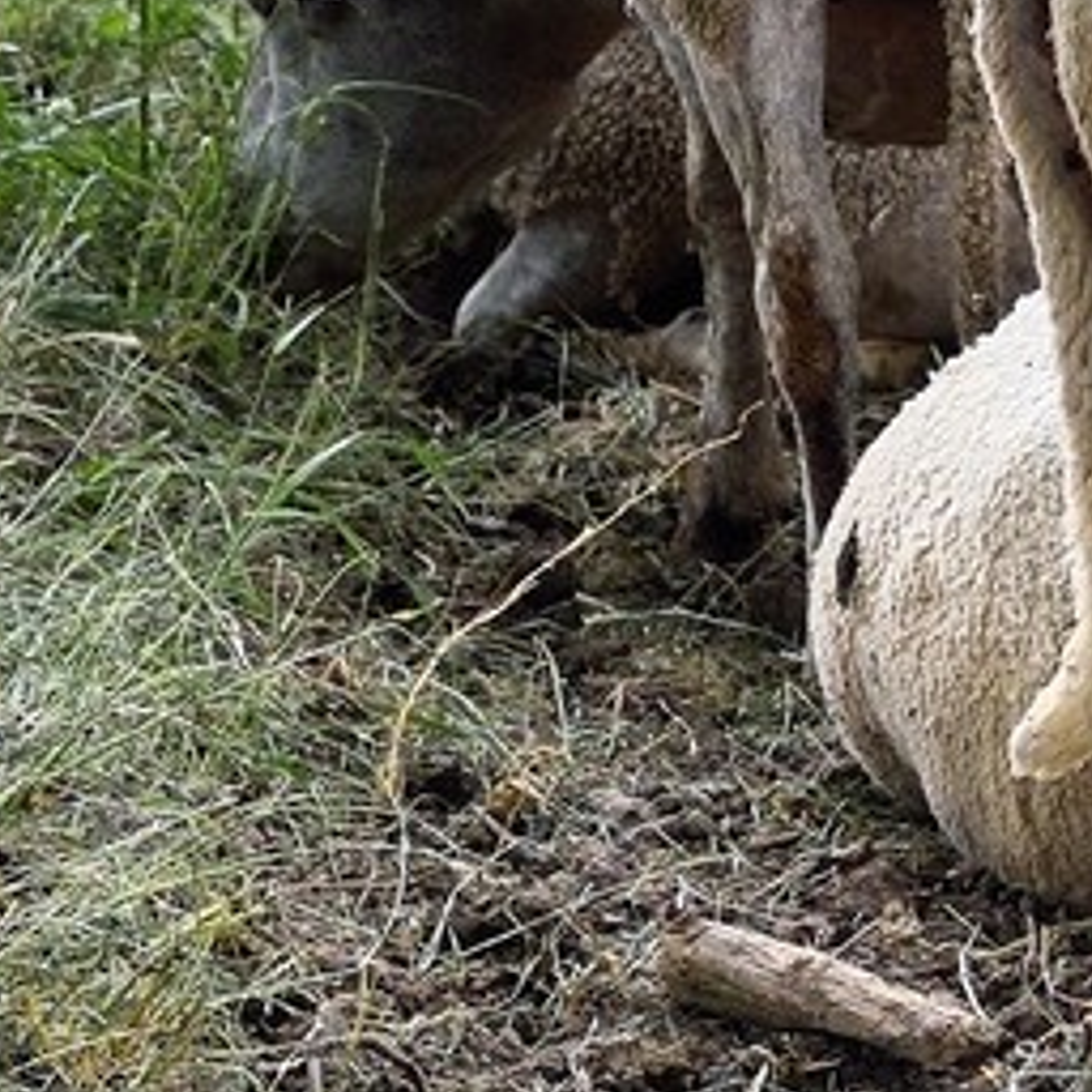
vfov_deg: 3.1
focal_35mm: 558
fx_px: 19915
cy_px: -823
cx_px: 2939
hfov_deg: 3.1
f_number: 7.1
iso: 400
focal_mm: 105
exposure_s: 1/320
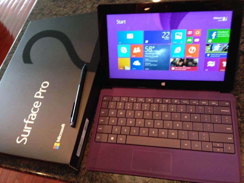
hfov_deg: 55.4
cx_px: 122
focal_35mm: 33
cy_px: 92
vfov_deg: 42.9
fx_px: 233
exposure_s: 1/20
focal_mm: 4.12
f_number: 2.4
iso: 250
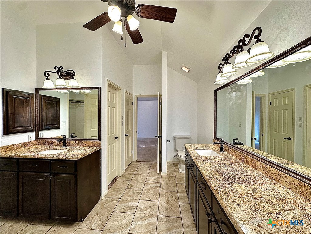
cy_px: 117
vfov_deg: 85.7
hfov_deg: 102.1
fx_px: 126
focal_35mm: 14
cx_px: 156
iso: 160
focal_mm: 2.22
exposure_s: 1/120
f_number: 2.2
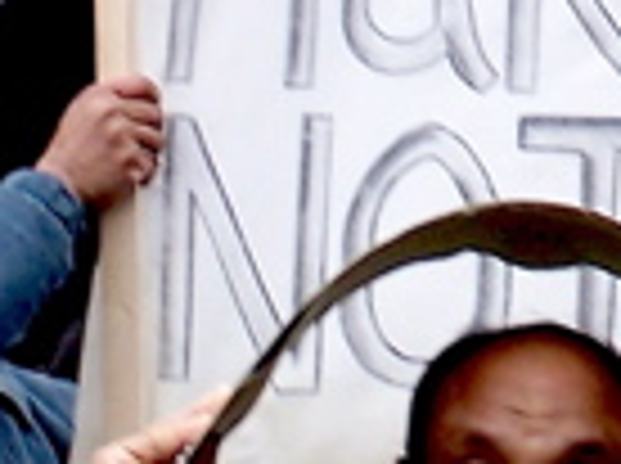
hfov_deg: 3.7
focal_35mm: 534
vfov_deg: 2.8
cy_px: -291
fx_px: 9563
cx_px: 1084
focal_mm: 17.5
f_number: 3.2
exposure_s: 1/90
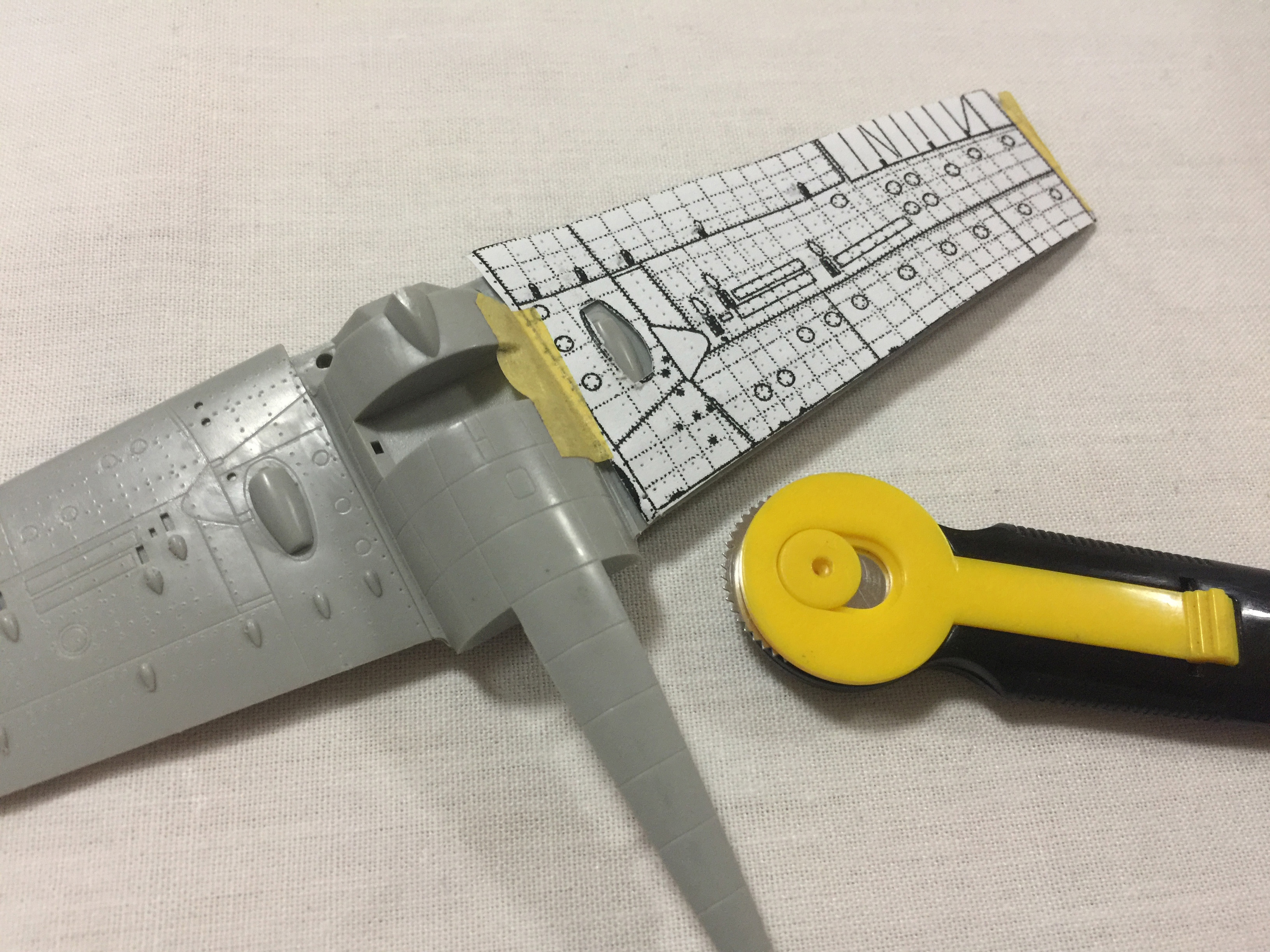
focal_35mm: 29
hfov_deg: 61.7
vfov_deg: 48.2
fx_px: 1064
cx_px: 635
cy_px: 476
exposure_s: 1/10
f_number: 2.2
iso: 125
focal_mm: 4.15
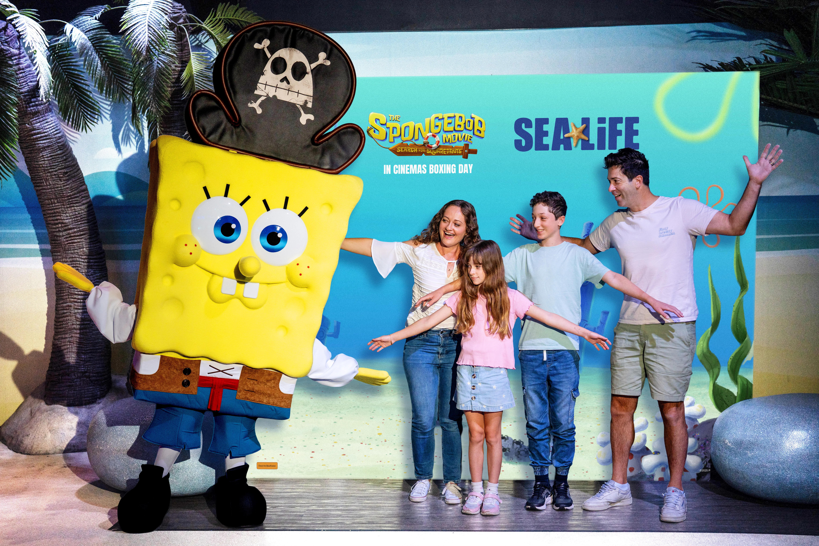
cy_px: 273
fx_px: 1137
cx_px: 410
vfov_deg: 27.0
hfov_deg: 39.6
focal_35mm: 50
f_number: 2.8
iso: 1000
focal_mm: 50
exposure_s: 1/160
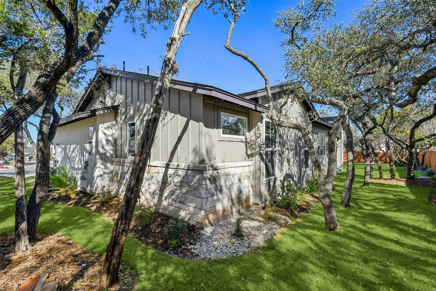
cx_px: 218
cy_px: 146
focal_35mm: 15
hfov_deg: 100.4
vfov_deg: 77.3
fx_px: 182
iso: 400
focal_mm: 10
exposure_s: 1/800
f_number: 8
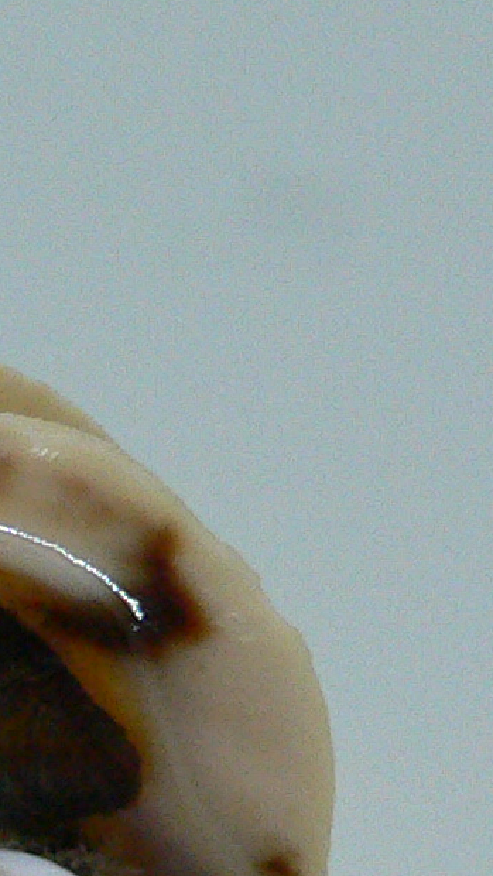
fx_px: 2880
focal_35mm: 124
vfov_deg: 16.8
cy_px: 957
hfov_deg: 9.4
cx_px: -370
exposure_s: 1/60
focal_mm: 4.6
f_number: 2.8
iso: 200
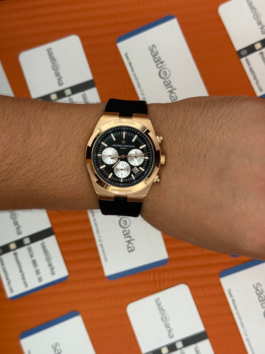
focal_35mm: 48
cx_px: 132
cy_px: 177
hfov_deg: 30.3
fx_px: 490
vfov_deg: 39.7
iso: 64
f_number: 1.78
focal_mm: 6.76
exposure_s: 1/733
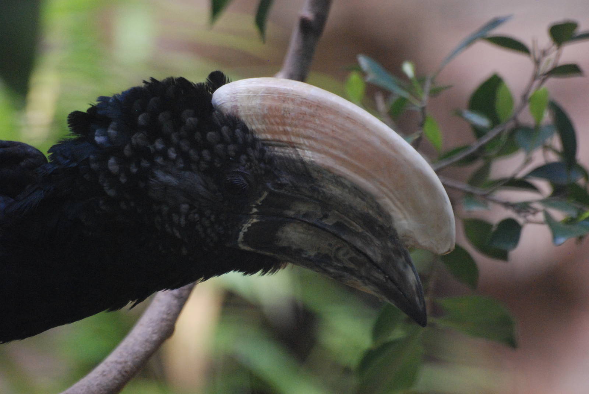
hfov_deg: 4.6
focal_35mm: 450
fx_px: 7371
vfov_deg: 3.1
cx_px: 294
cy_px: 197
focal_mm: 300
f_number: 5.6
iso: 1600
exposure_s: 1/160
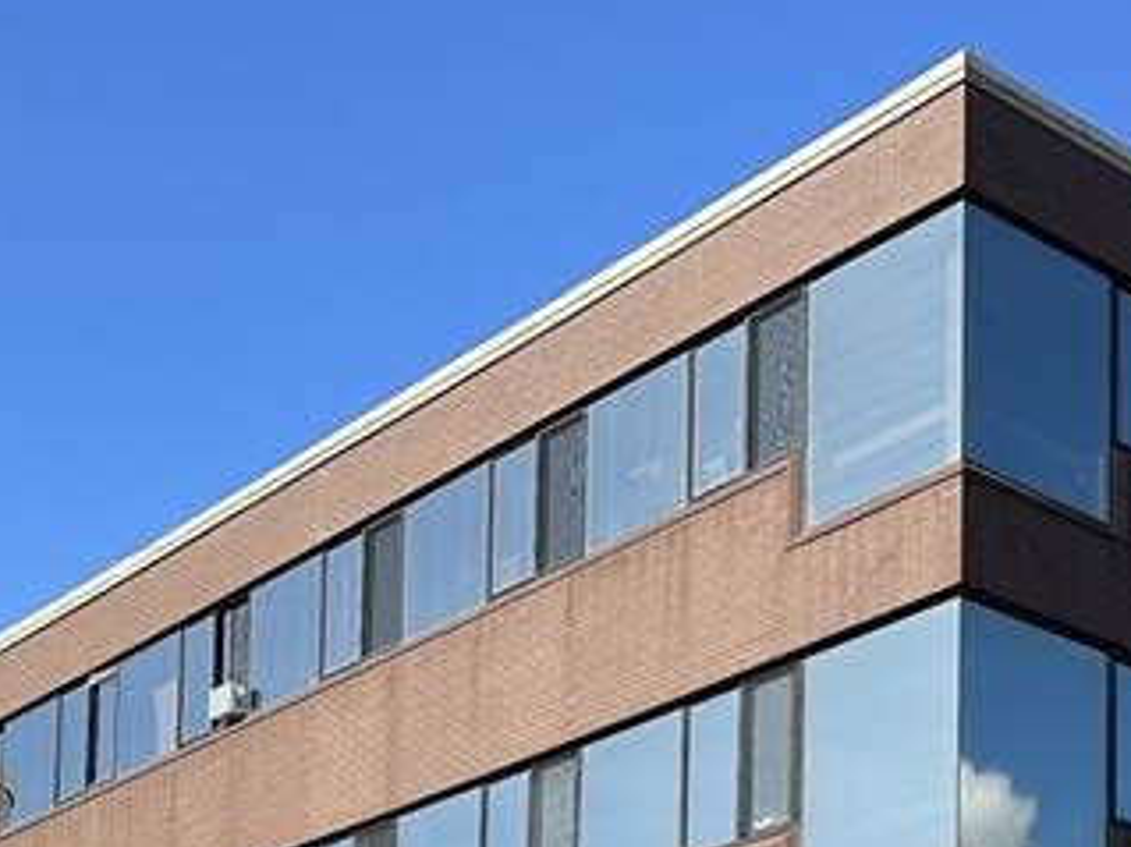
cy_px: 1262
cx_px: 730
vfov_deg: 17.3
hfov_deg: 25.2
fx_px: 2515
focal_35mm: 77
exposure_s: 1/2660
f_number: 1.78
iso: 80
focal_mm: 6.86
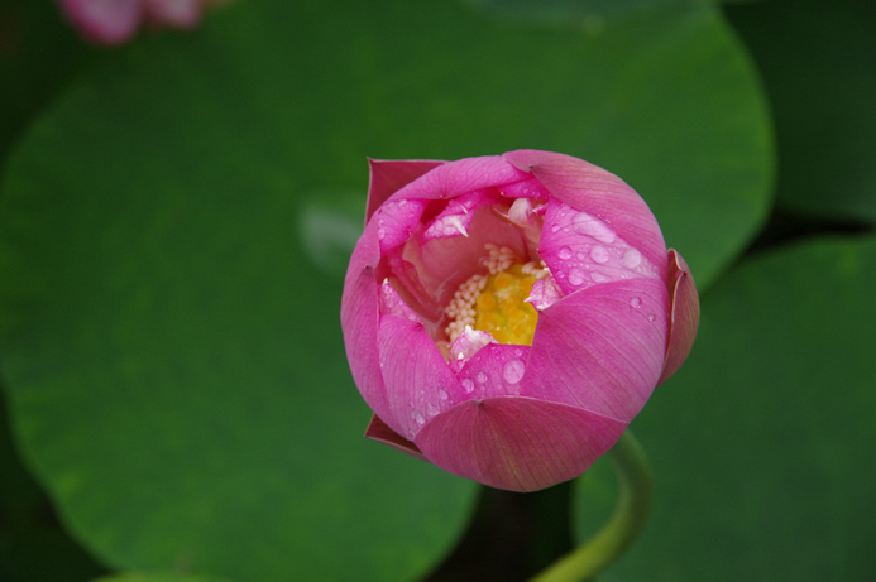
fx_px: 4912
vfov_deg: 6.8
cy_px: 291
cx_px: 438
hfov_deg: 10.2
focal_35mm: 202
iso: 400
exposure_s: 1/200
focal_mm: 135
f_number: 8
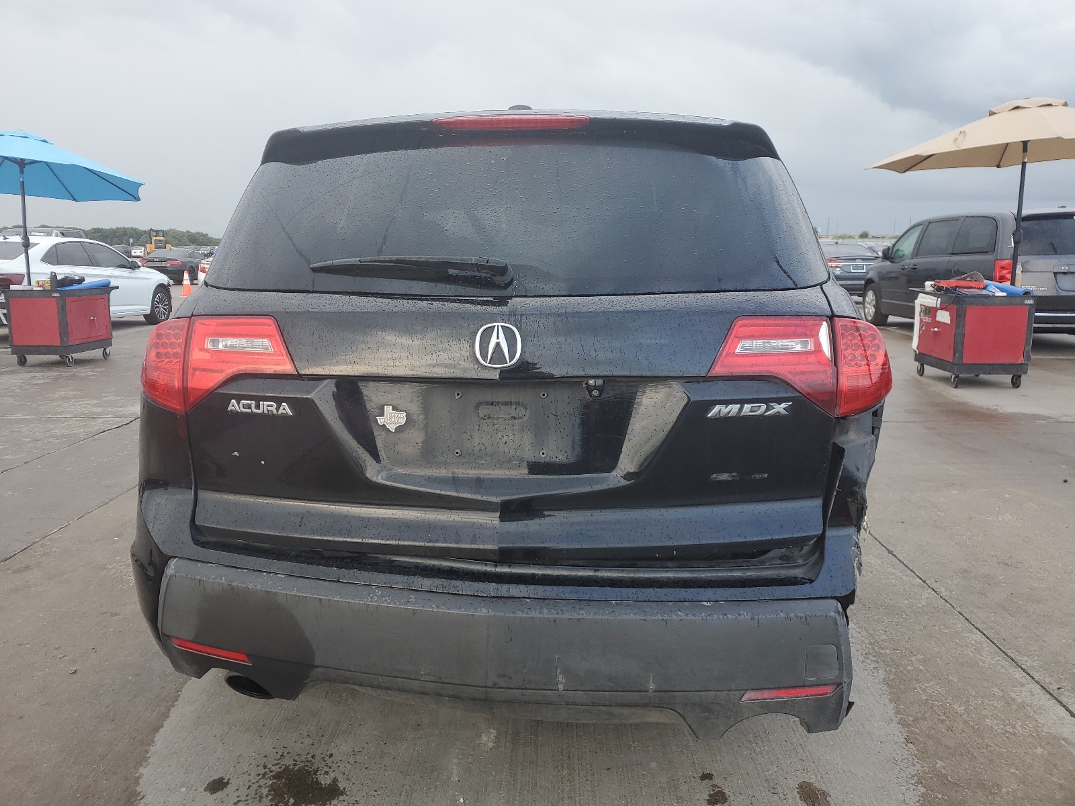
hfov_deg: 67.3
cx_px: 538
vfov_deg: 53.1
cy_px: 403
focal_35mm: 26
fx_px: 807
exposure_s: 1/147
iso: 50
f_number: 1.5
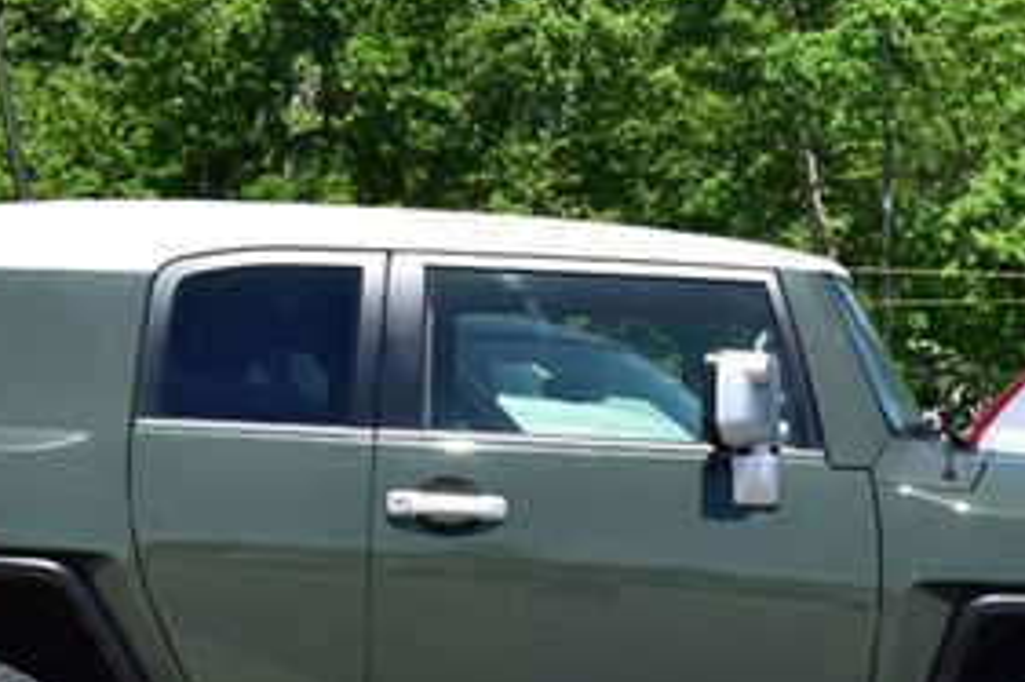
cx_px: 474
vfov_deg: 8.4
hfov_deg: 12.5
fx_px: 4667
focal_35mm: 164
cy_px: 401
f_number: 11
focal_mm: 48
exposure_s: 1/500
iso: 400
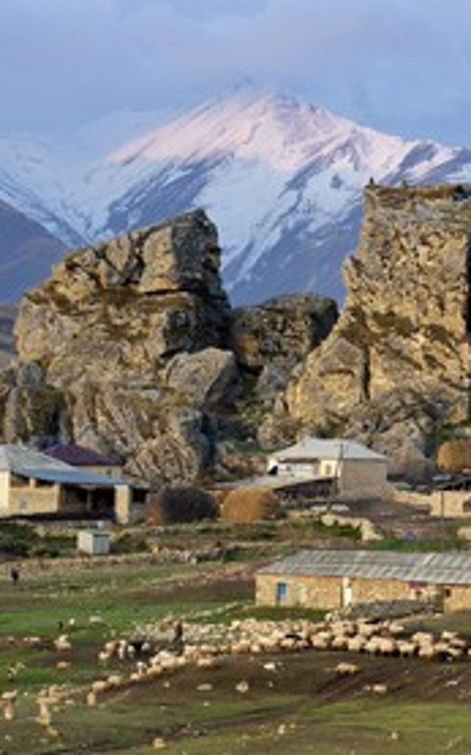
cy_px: 379
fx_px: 3329
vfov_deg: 12.9
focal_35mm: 162
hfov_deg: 8.1
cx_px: 406
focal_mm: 105
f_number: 8
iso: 800
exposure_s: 1/160
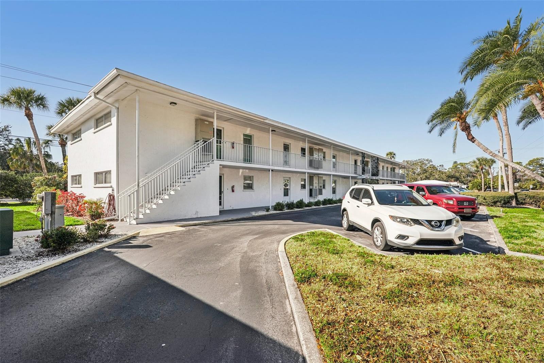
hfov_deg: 96.7
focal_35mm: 16
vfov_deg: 73.7
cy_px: 182
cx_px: 272
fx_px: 242
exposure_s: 1/800
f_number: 8
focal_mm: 16
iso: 400
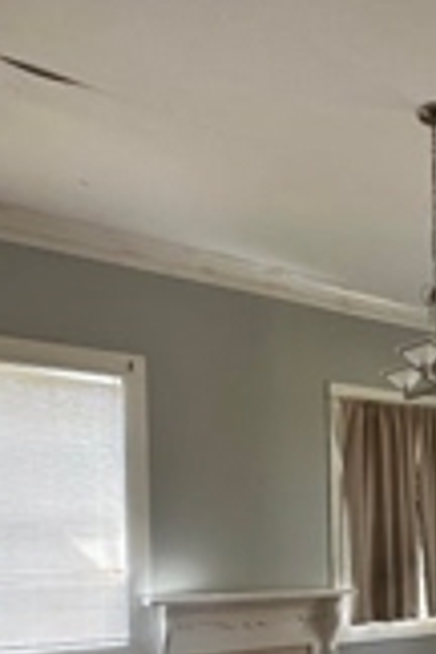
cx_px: 371
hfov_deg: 35.2
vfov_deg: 48.3
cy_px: 573
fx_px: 654
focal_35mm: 36
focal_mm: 2.22
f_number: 2.2
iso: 250
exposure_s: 1/99
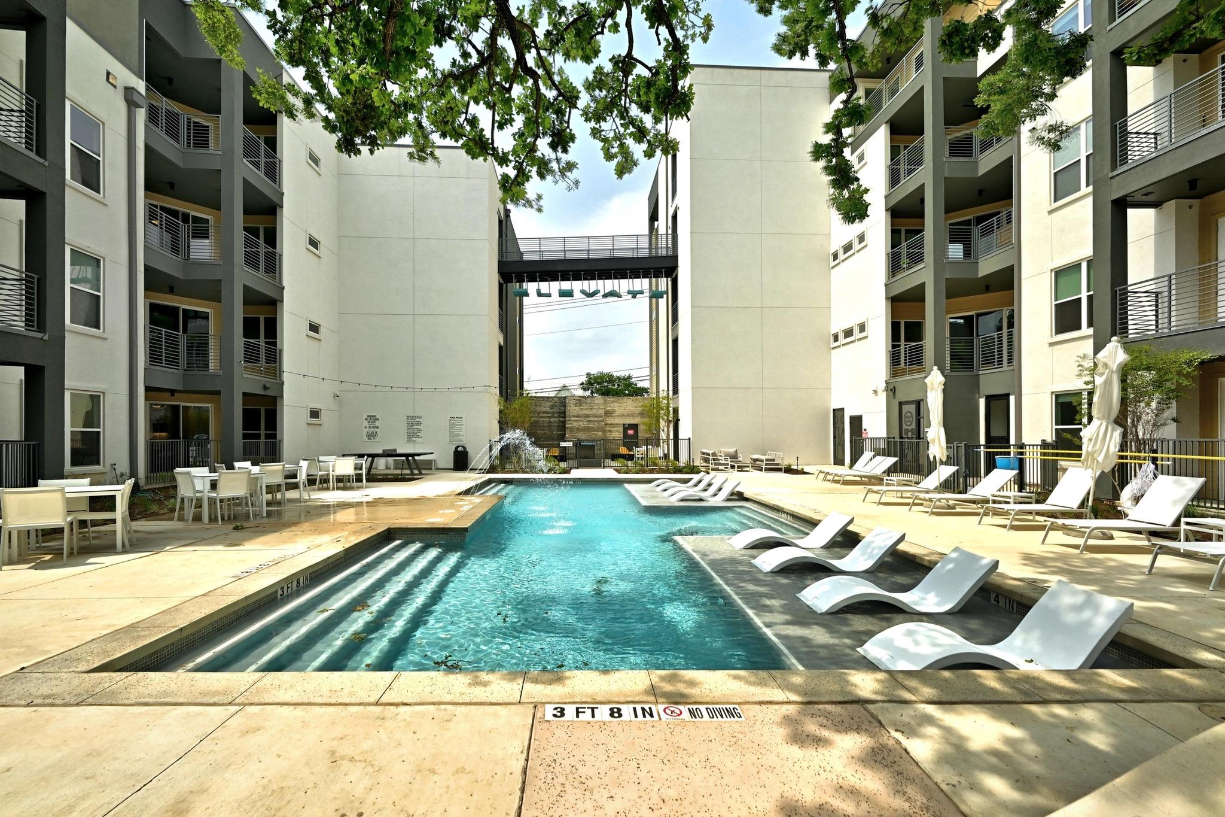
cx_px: 612
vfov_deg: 81.2
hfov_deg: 104.3
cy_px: 408
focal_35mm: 14
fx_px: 476
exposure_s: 1/640
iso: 400
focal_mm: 14
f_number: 10
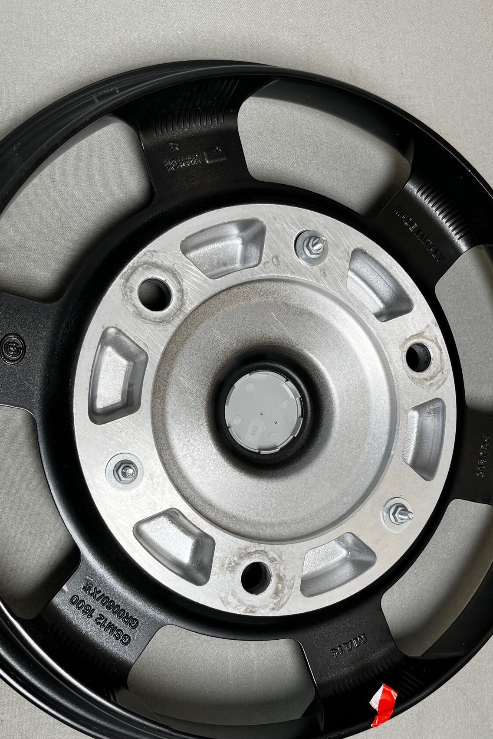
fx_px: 657
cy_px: 433
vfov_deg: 58.4
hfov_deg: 41.1
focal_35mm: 32
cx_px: 233
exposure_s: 1/100
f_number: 1.6
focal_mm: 5.1
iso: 40
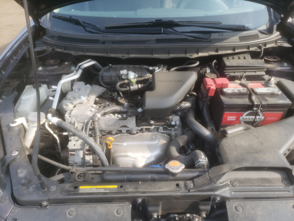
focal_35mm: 26
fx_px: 221
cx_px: 147
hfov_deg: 67.3
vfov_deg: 53.1
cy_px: 110
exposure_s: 1/556
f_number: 1.5
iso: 50
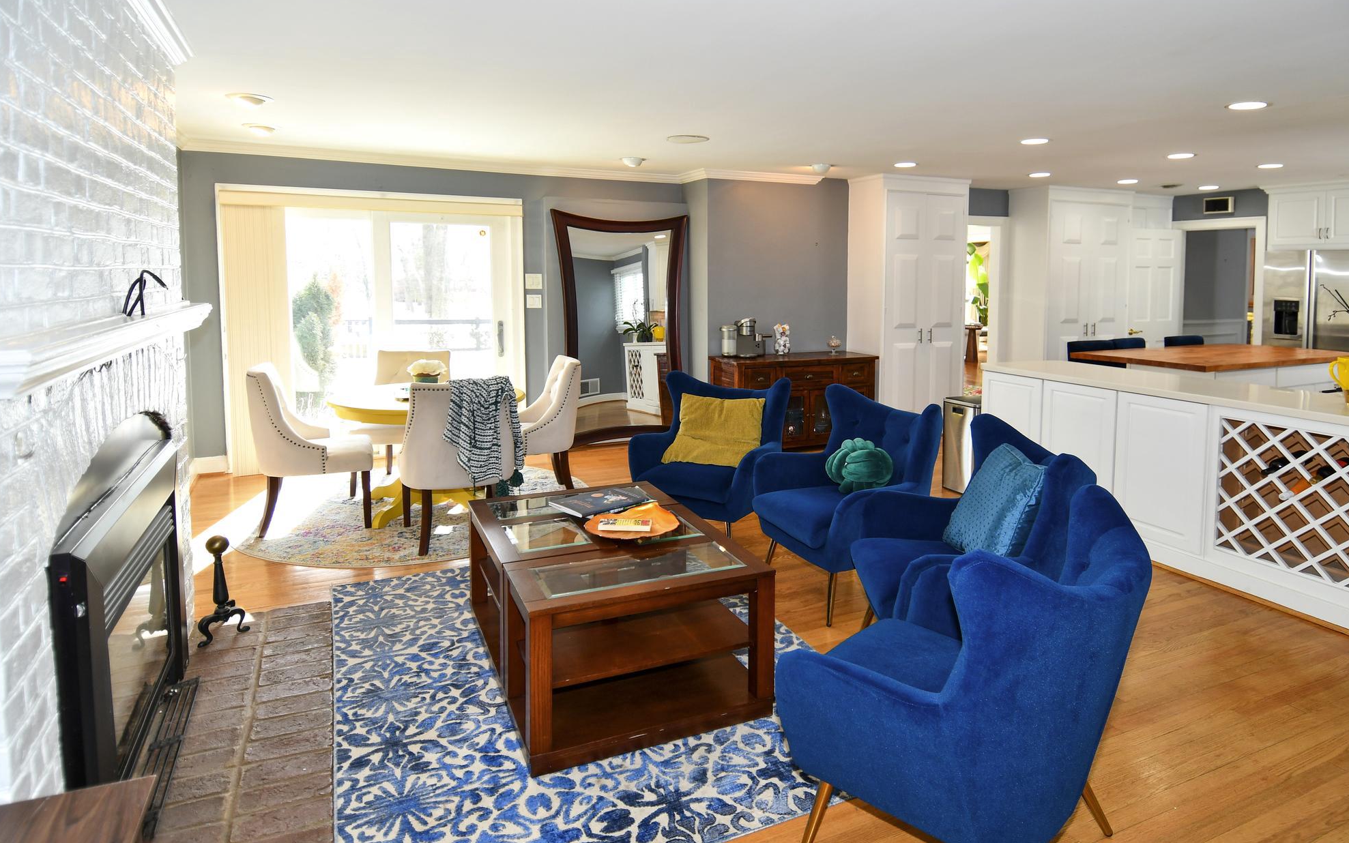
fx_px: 699
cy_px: 458
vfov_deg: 62.1
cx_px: 678
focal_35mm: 19
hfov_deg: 88.0
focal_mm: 12
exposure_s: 1/80
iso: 200
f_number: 4.5
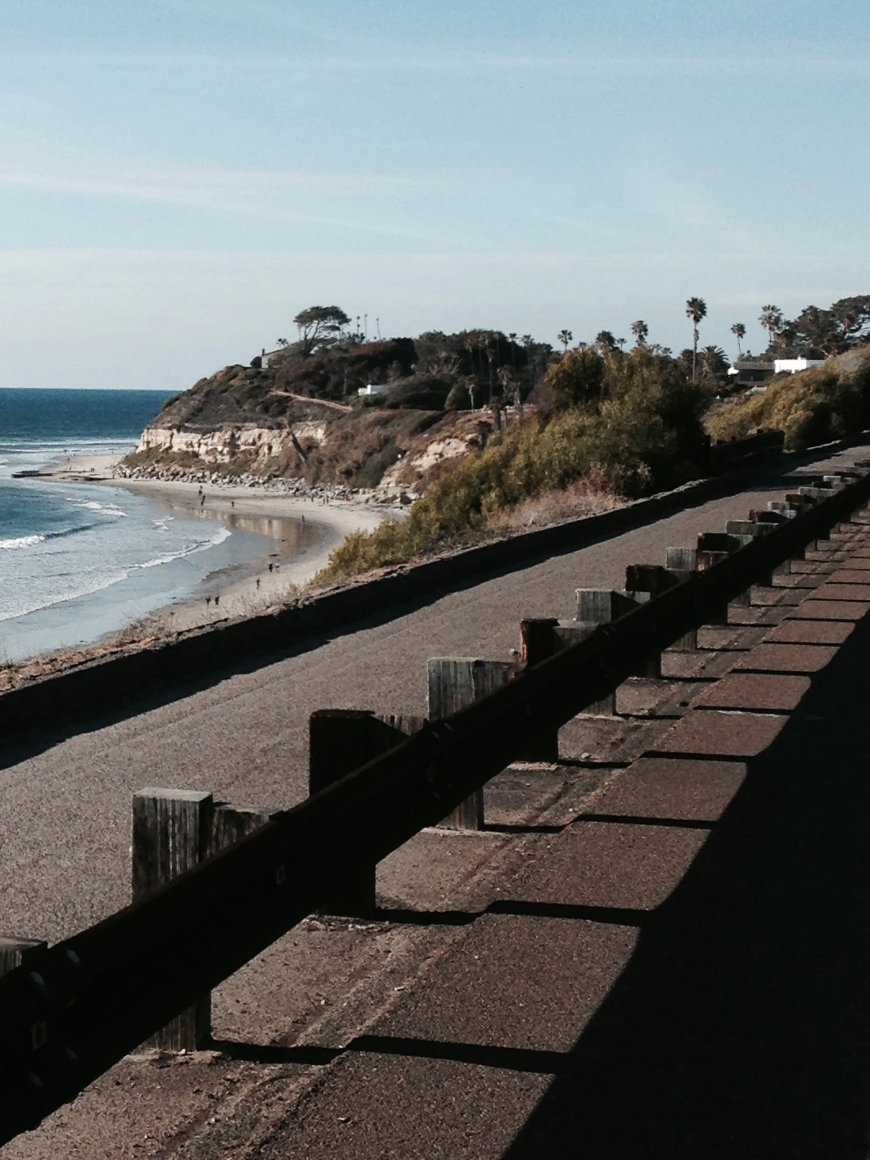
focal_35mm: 76
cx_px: -113
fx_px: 2546
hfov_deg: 18.6
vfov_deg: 25.6
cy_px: 472
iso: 50
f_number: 2.4
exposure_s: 1/1869
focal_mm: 4.12
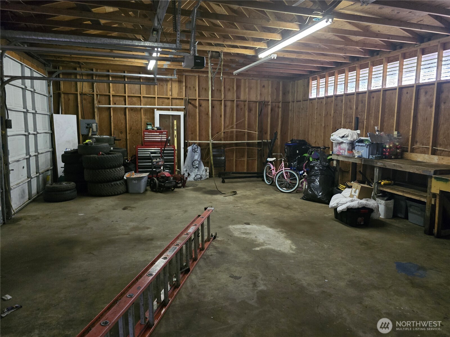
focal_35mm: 23
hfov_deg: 73.9
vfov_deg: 58.9
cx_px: 225
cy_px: 168
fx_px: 299
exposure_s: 1/60
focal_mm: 6.3
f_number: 1.7
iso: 2000
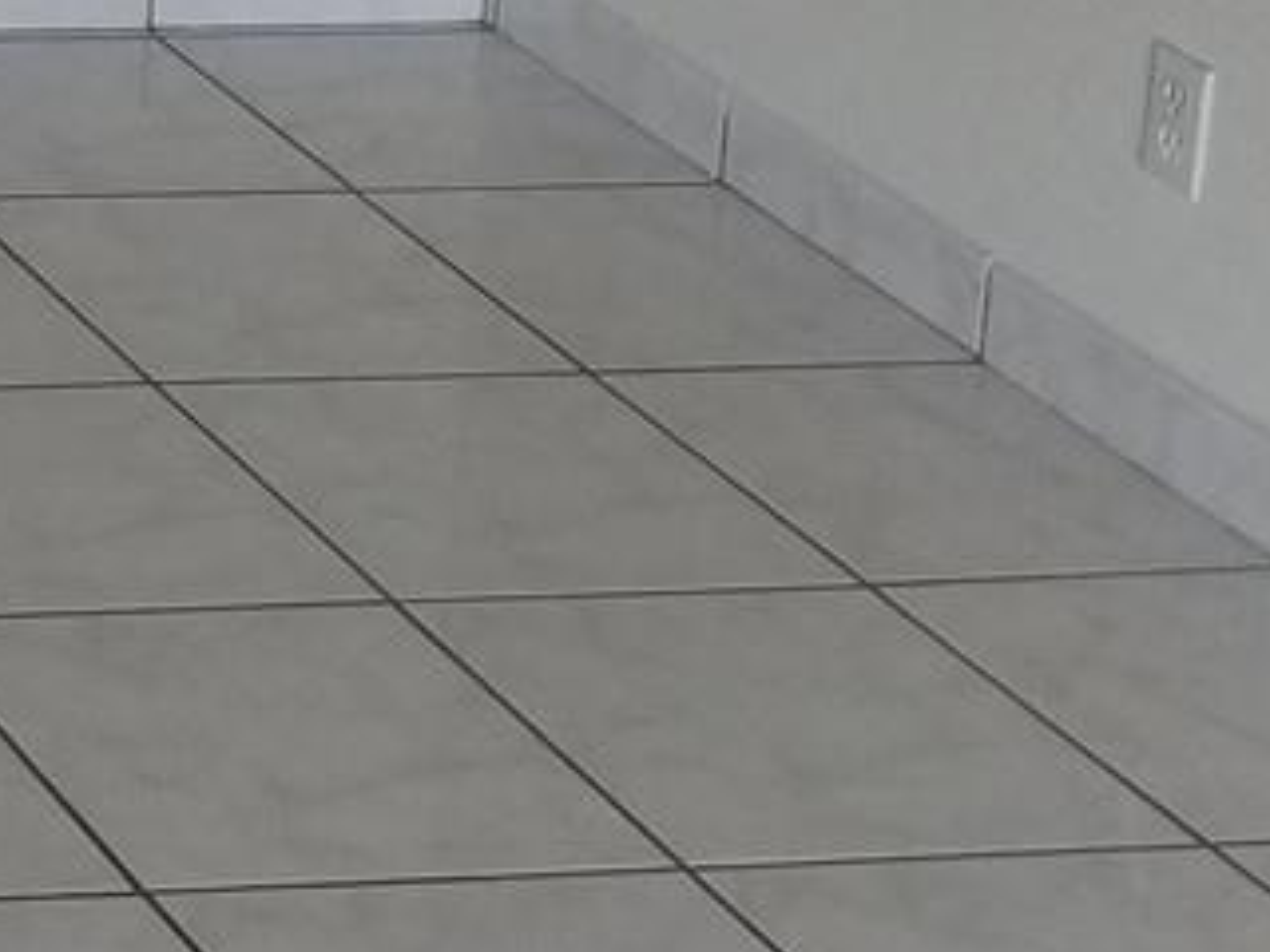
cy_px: -1194
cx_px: -1548
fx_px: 4769
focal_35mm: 130
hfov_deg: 12.6
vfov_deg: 10.2
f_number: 1.7
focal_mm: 4.3
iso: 80
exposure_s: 1/60
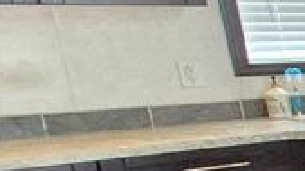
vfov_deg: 13.8
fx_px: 695
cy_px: 187
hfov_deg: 11.4
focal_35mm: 86
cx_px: 919
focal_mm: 1.74
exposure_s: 1/60
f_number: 2.2
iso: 640
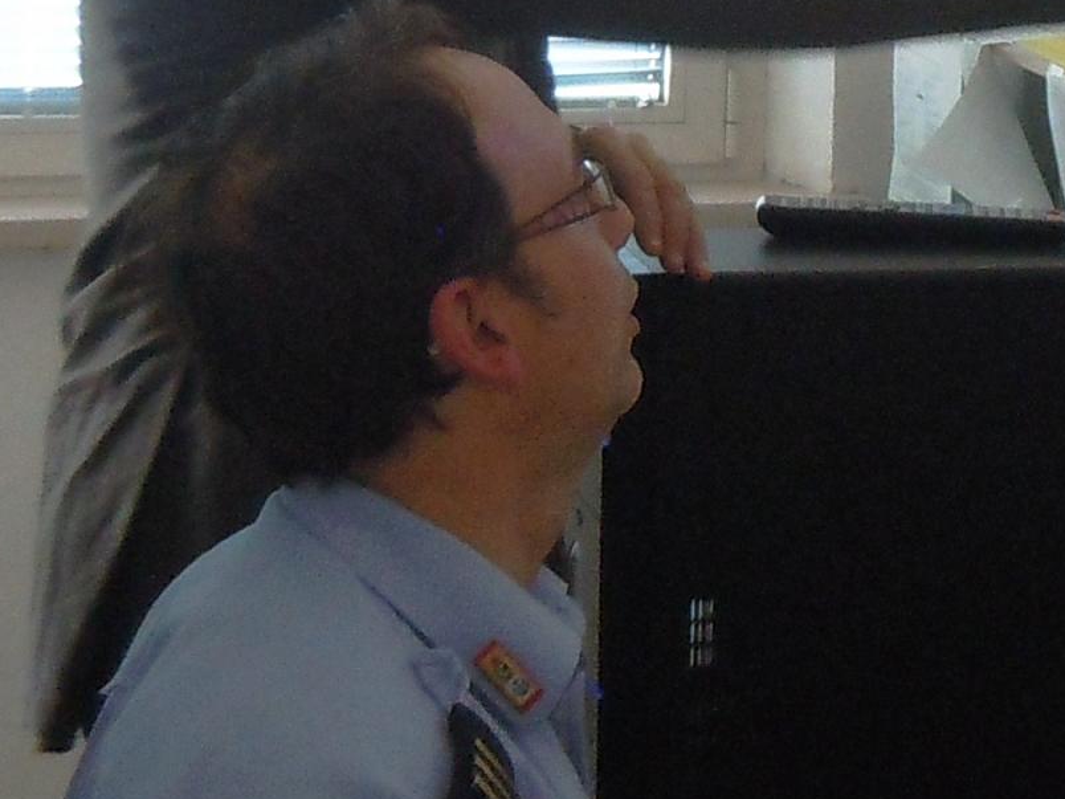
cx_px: 774
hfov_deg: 15.2
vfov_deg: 11.3
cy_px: -74
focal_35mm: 129
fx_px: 3969
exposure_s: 1/60
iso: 400
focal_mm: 5.4
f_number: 3.5
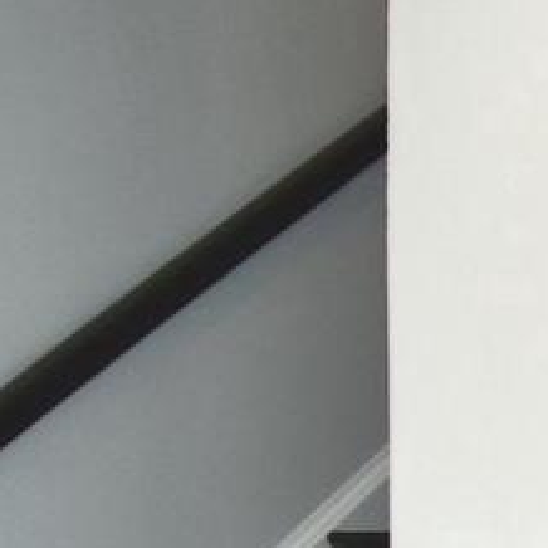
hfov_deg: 10.1
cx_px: 1805
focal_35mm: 101
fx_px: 1809
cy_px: 918
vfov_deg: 15.3
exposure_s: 1/60
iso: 360
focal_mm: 12
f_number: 4
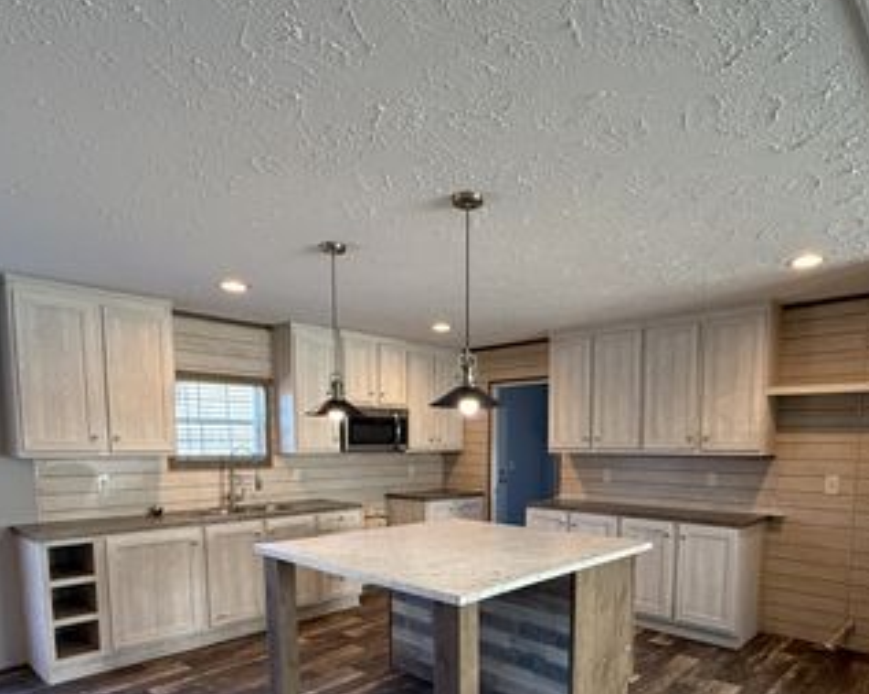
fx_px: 591
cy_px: 505
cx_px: 478
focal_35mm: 23
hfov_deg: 72.5
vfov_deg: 58.2
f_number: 2.2
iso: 320
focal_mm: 2.22
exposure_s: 1/120
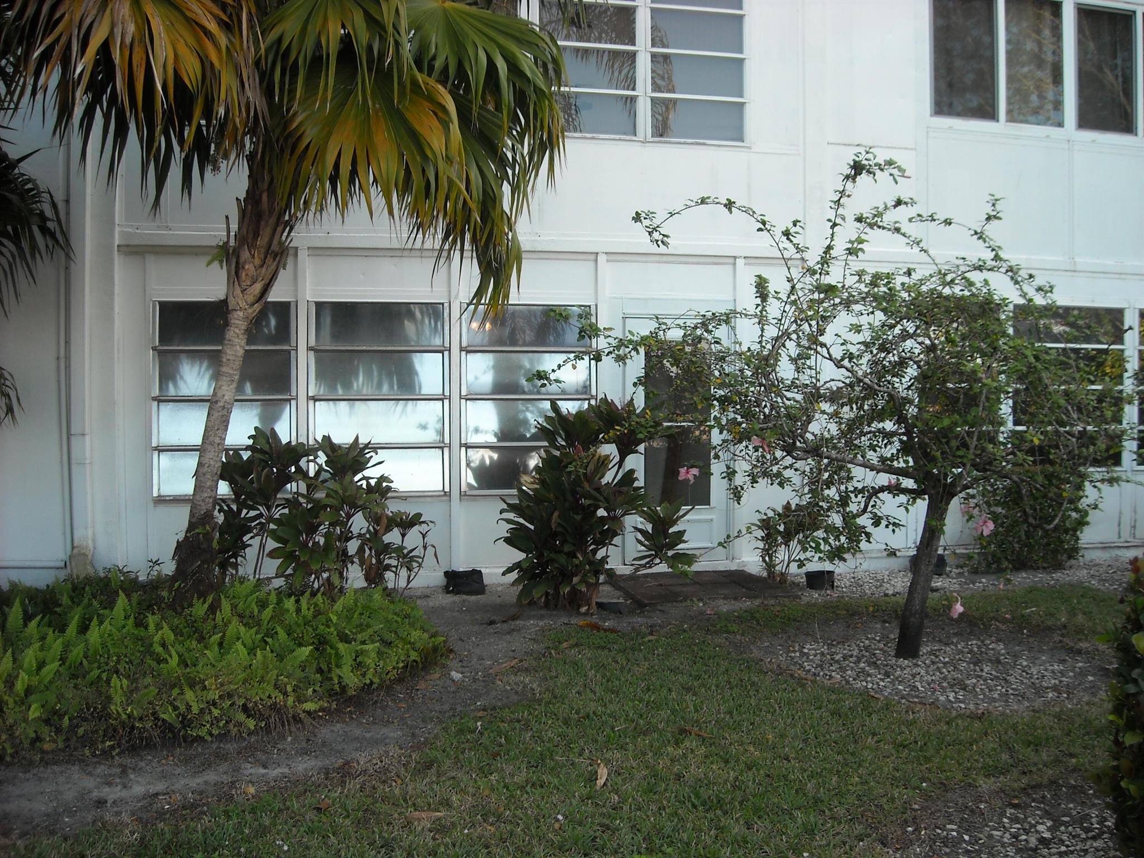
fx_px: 1157
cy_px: 429
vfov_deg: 40.7
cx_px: 572
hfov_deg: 52.6
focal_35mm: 35
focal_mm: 5.7
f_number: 2.8
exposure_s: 1/141
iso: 64
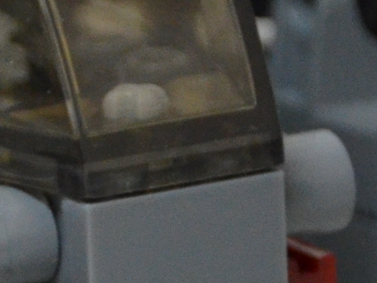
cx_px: -218
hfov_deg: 3.6
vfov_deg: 2.7
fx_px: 5915
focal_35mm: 543
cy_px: 138
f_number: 5
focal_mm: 50
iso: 1400
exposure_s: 1/30
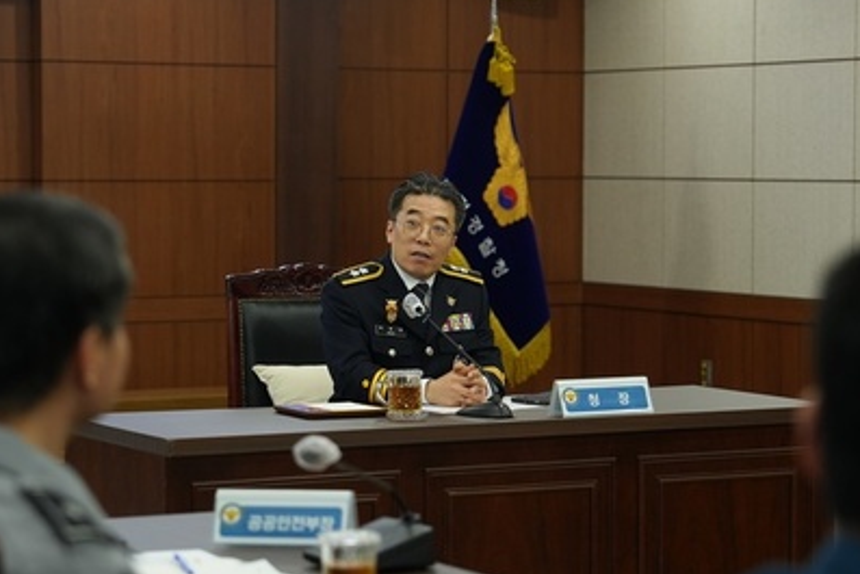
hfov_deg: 17.2
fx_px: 2844
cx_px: 466
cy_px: 284
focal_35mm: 119
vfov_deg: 11.5
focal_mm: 70
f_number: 2.8
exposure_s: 1/125
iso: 800
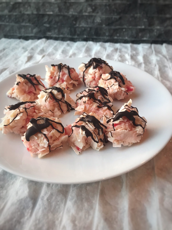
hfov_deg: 49.7
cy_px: 115
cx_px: 86
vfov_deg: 63.4
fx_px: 186
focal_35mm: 28
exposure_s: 1/30
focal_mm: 3.99
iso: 32
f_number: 1.8
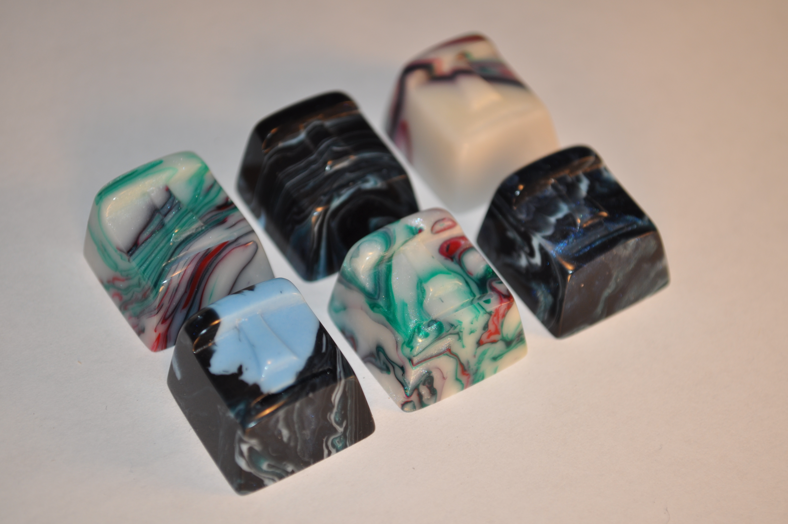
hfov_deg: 24.6
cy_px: 262
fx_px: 1804
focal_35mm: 82
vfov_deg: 16.5
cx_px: 394
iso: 200
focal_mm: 55
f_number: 5.6
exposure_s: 1/200
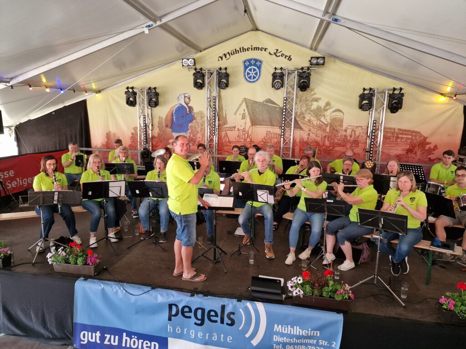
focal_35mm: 23
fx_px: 310
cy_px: 174
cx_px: 233
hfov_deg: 73.9
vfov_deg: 58.9
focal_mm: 6.4
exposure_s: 1/100
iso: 400
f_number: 1.8
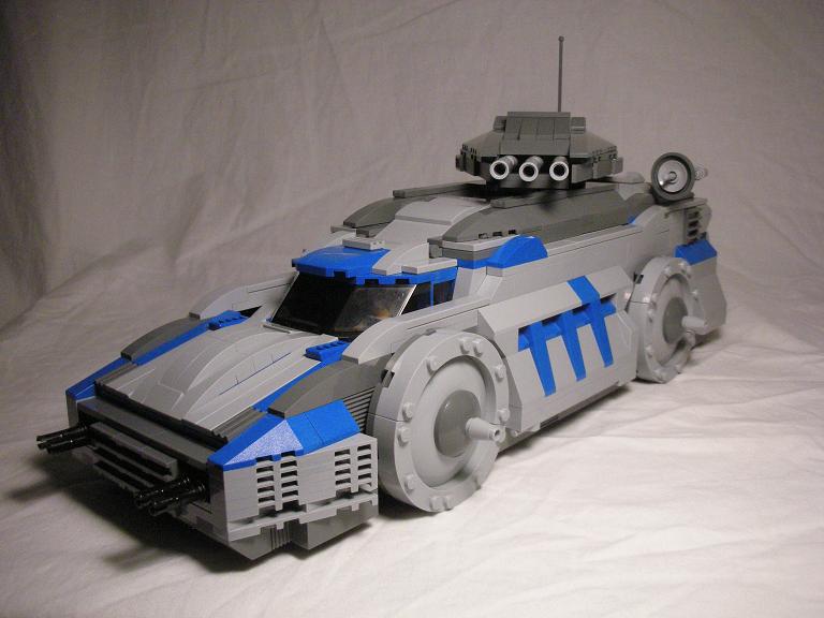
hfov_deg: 52.6
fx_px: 833
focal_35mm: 35
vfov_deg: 40.7
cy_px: 309
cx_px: 412
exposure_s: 1/116
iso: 332
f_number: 2.8
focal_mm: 5.8
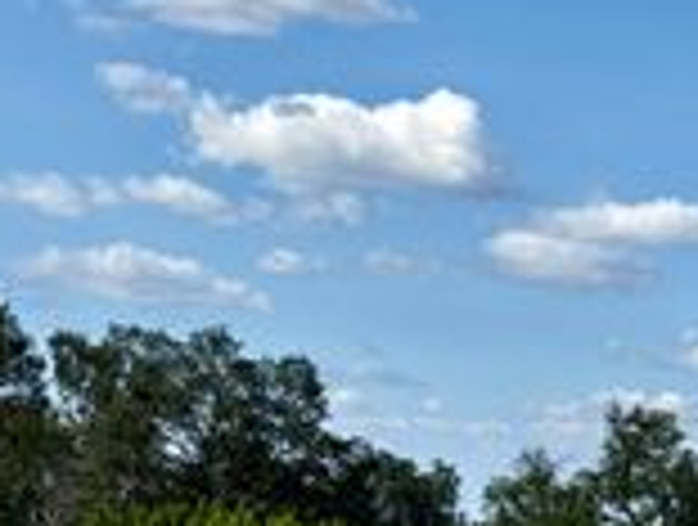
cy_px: 497
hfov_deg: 14.1
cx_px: 955
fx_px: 2688
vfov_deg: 11.1
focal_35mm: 133
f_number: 1.78
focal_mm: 6.76
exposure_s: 1/6536
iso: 64
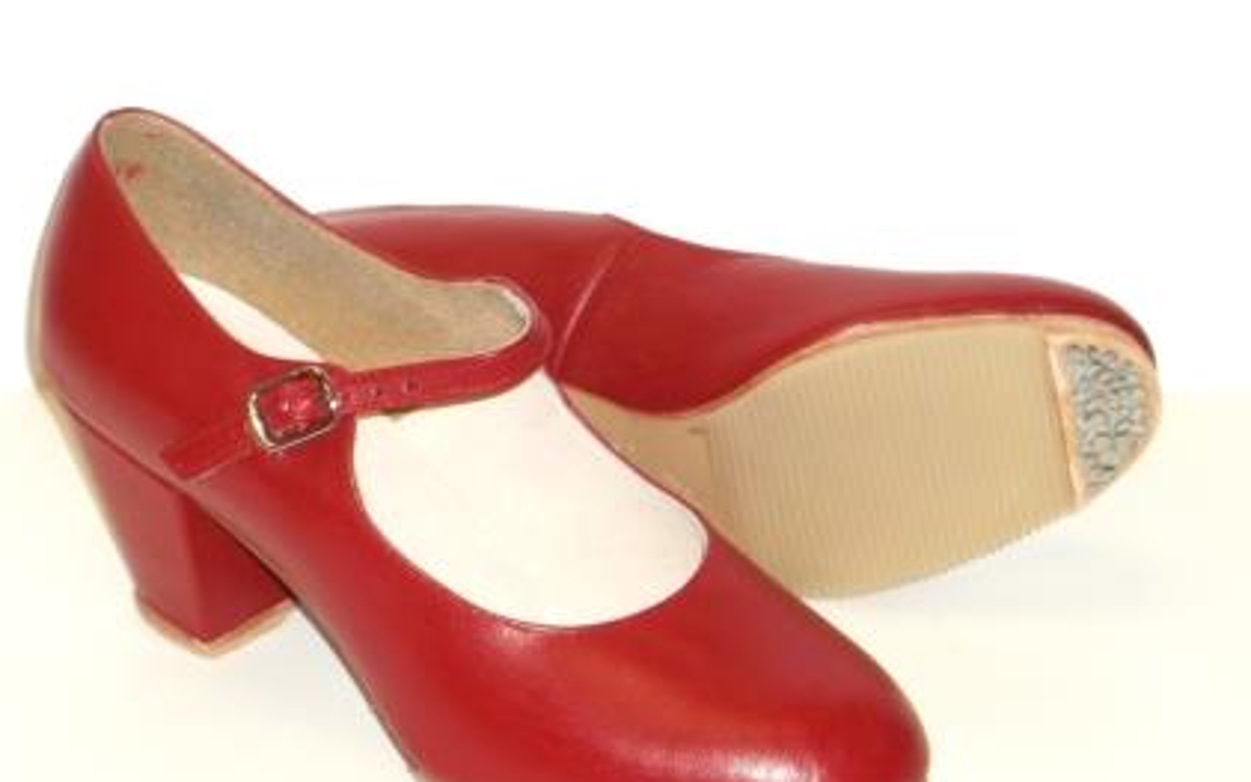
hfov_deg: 15.8
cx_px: 591
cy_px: 488
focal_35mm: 132
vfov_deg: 9.9
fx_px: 4500
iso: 64
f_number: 5.1
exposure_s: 1/60
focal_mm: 21
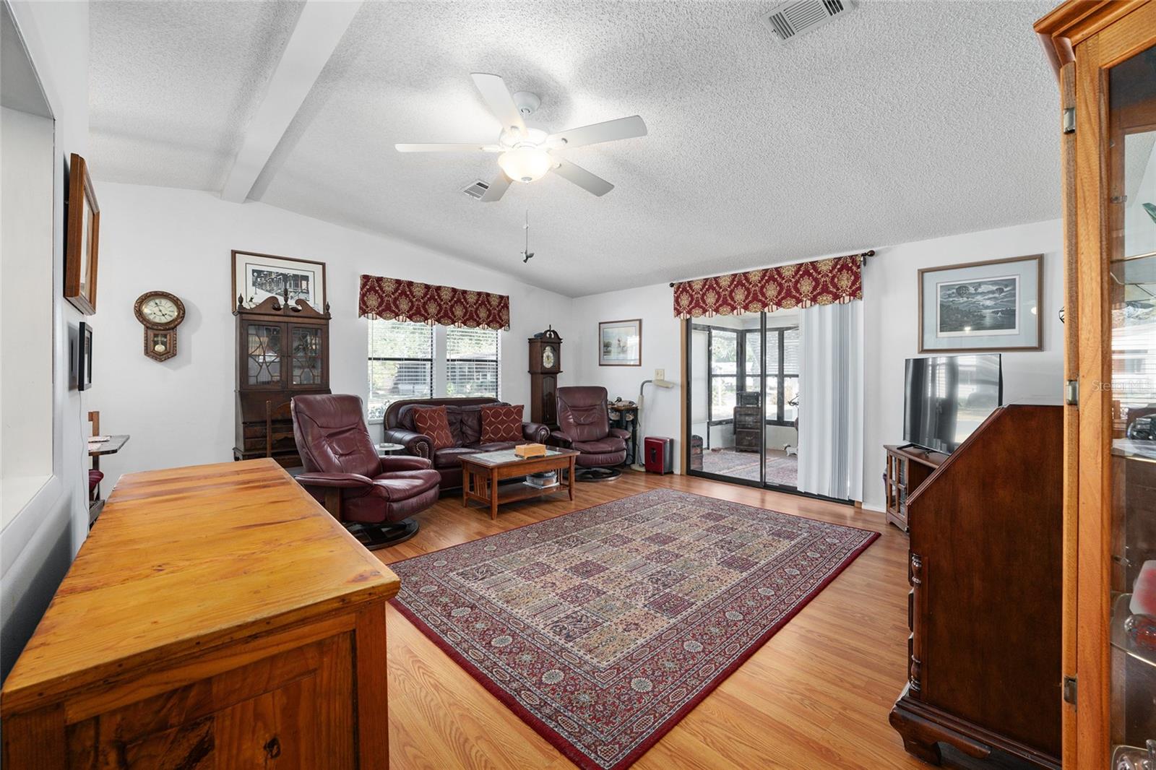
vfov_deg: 81.2
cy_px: 385
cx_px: 578
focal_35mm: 14
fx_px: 449
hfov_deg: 104.3
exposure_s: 1/8
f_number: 7.1
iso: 500
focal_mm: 14
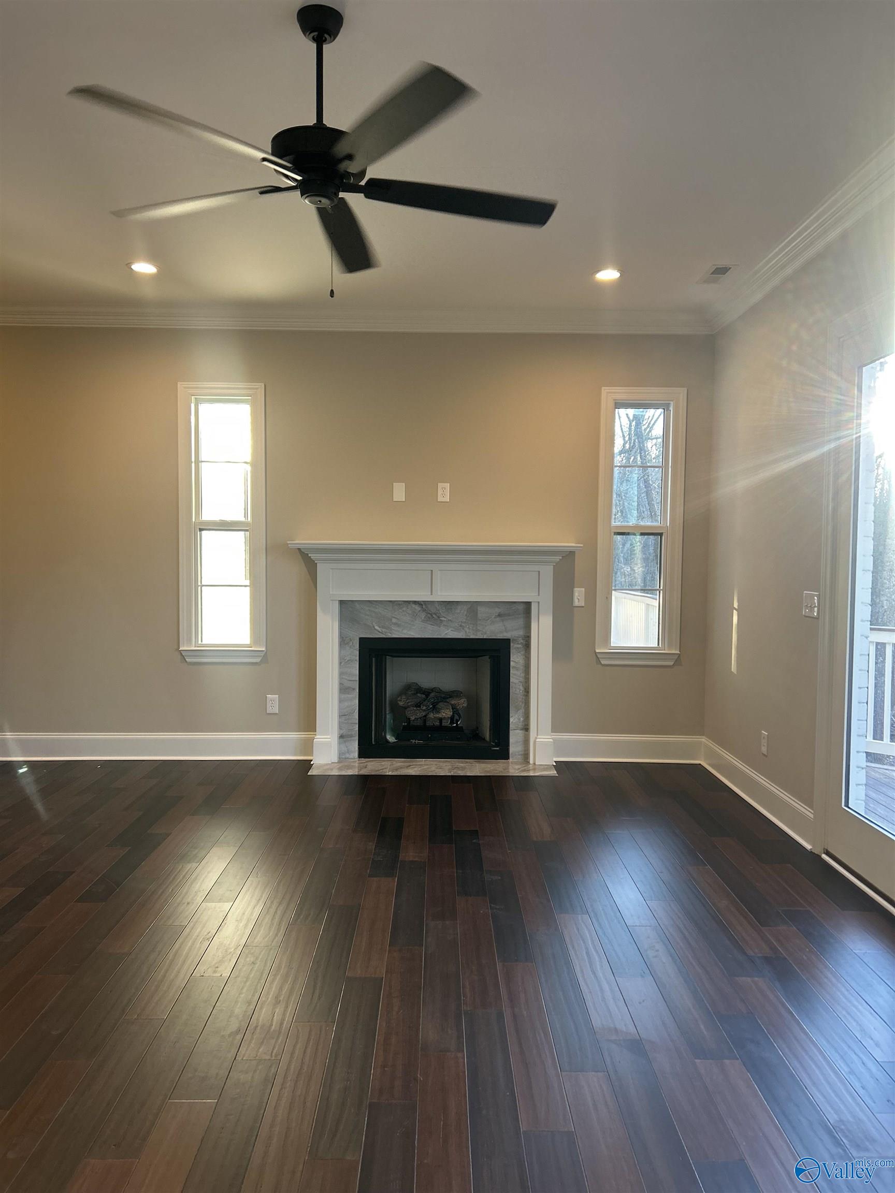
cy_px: 596
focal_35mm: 26
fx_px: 896
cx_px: 448
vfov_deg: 67.3
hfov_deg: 53.1
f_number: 1.5
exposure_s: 1/120
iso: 100
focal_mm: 5.7
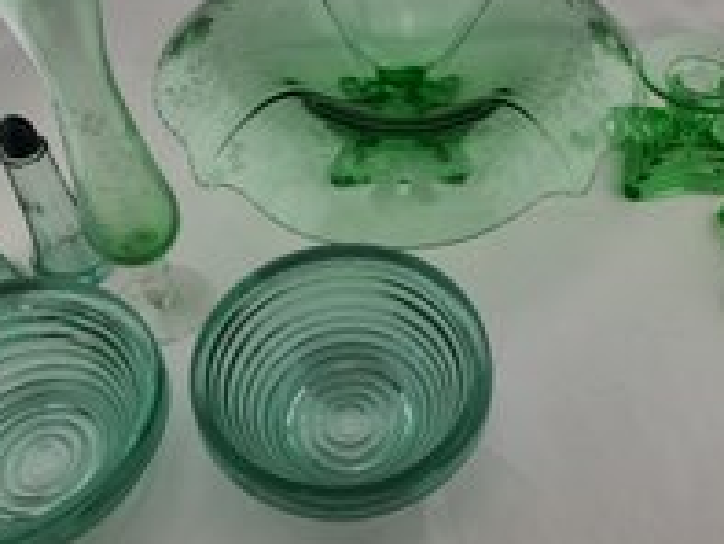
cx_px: 402
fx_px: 837
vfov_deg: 35.9
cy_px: 226
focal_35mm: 40
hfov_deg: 46.7
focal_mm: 6.4
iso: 12
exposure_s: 1/345
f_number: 1.8
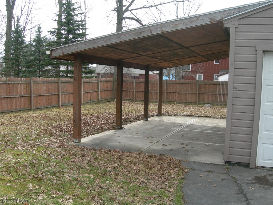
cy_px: 102
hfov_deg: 49.0
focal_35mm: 38
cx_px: 136
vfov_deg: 37.7
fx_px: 300
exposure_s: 1/142
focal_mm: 7.8
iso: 50
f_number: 4.8
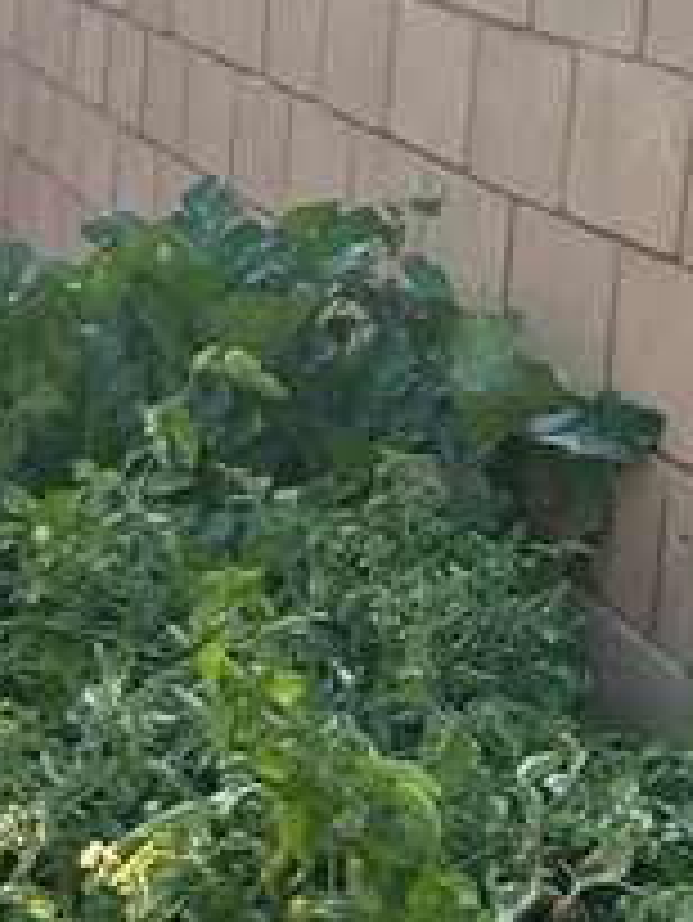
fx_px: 3466
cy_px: 607
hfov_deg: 10.8
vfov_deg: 15.1
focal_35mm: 130
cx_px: -459
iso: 50
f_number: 1.5
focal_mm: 5.7
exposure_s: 1/402
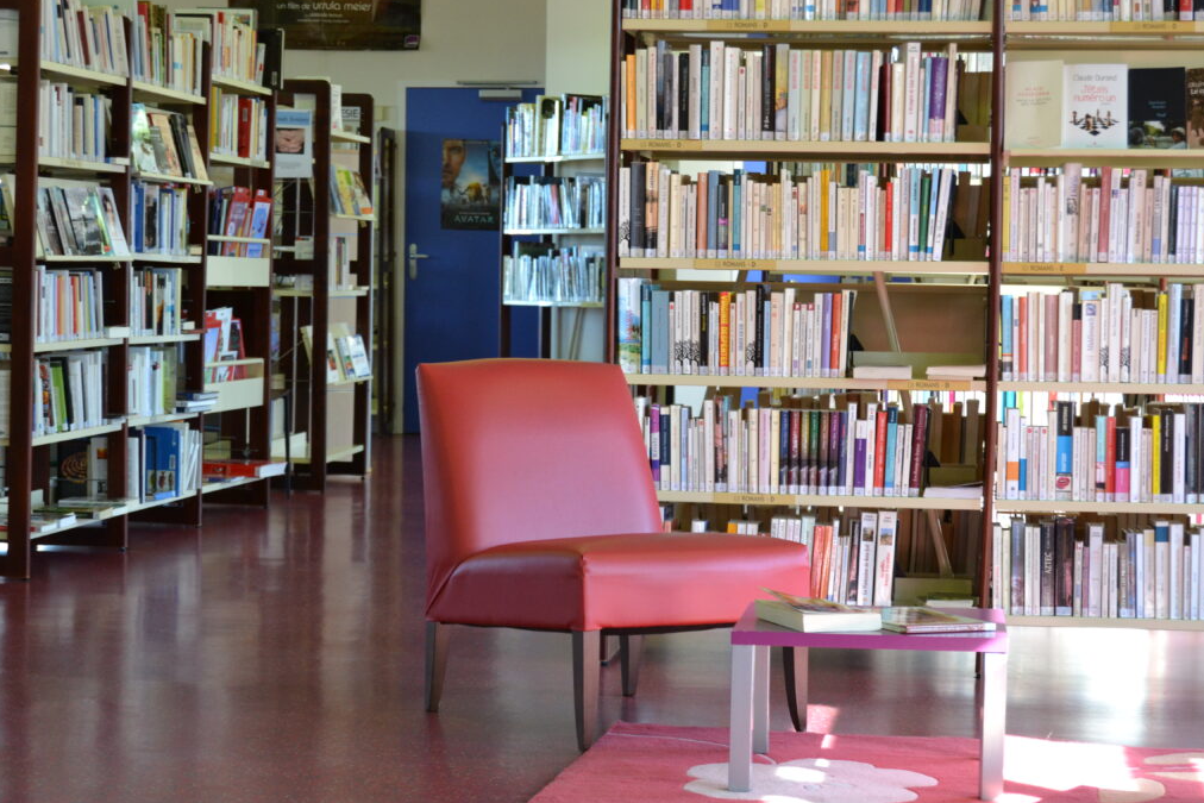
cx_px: 602
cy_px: 402
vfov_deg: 16.4
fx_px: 2793
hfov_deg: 24.3
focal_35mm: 84
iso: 1100
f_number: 5.6
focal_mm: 55
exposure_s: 1/60
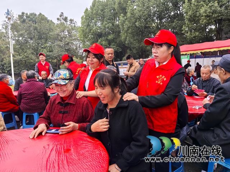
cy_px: 86
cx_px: 115
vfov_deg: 51.4
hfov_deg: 65.3
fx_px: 179
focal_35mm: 27
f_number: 1.9
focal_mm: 5.52
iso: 160
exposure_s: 1/829
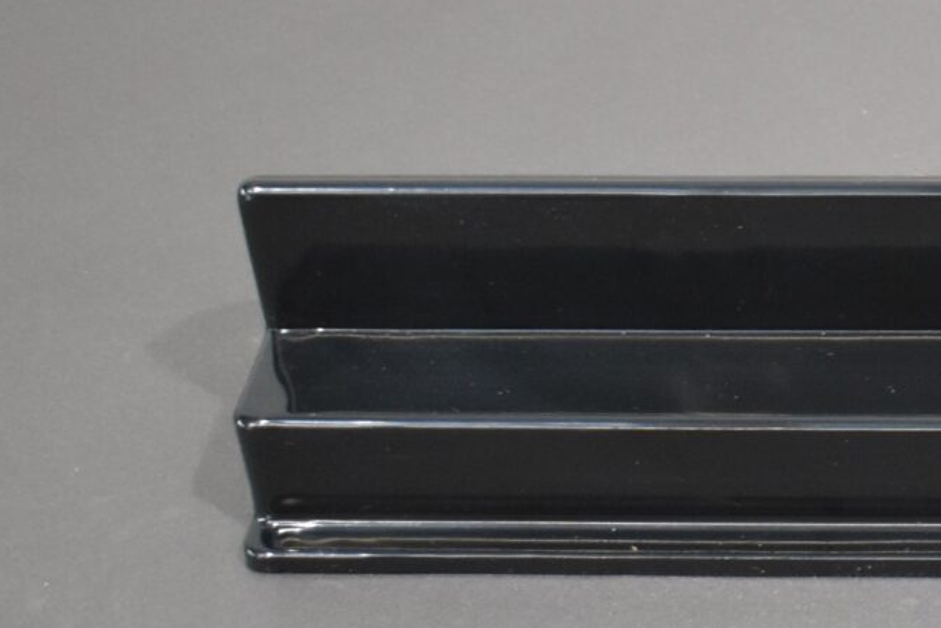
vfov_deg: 9.1
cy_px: 381
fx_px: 3948
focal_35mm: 151
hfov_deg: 12.6
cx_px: 1589
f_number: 4
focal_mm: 26
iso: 1100
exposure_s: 1/125
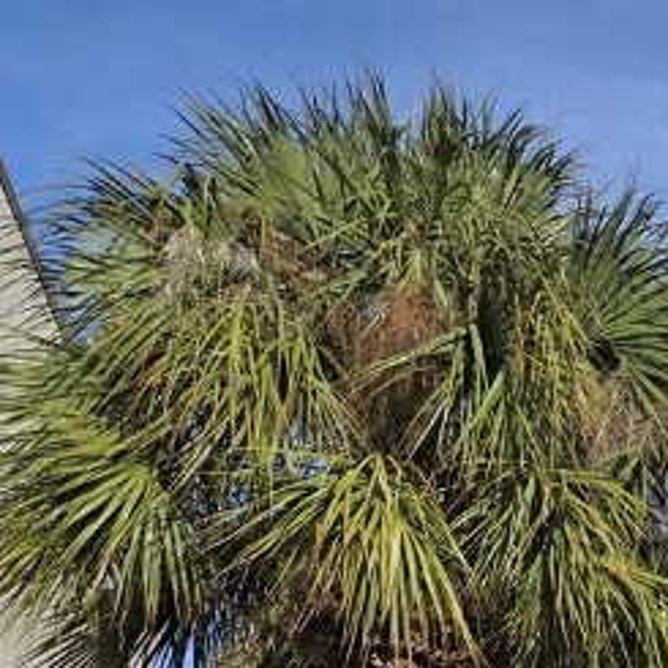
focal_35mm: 85
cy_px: 829
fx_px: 1856
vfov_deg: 19.1
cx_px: 1352
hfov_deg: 15.8
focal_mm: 5.4
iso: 80
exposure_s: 1/6217
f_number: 1.8
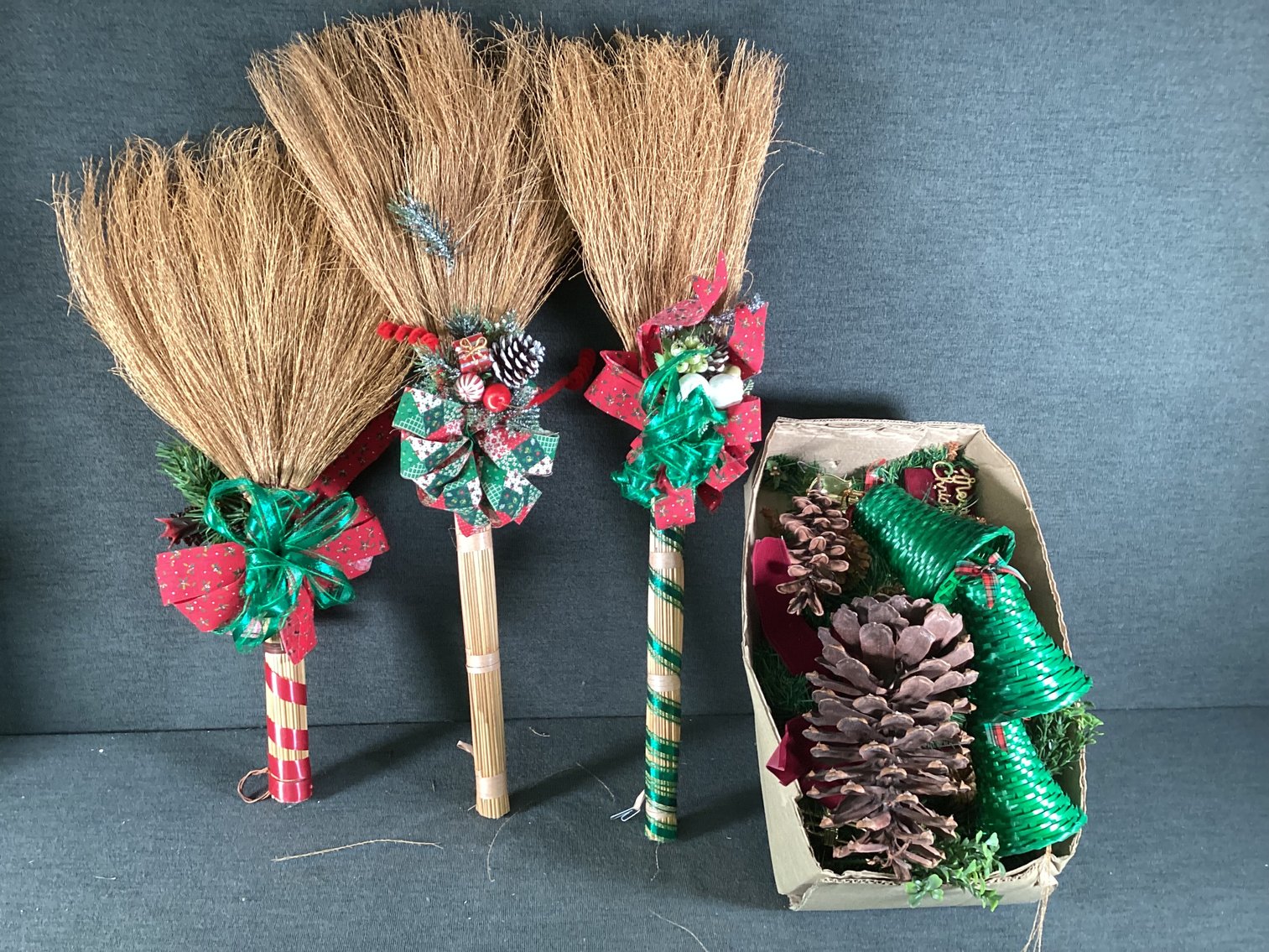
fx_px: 1137
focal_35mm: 31
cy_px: 476
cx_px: 634
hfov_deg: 58.3
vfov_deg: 45.4
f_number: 2.4
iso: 160
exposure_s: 1/60
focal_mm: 3.3
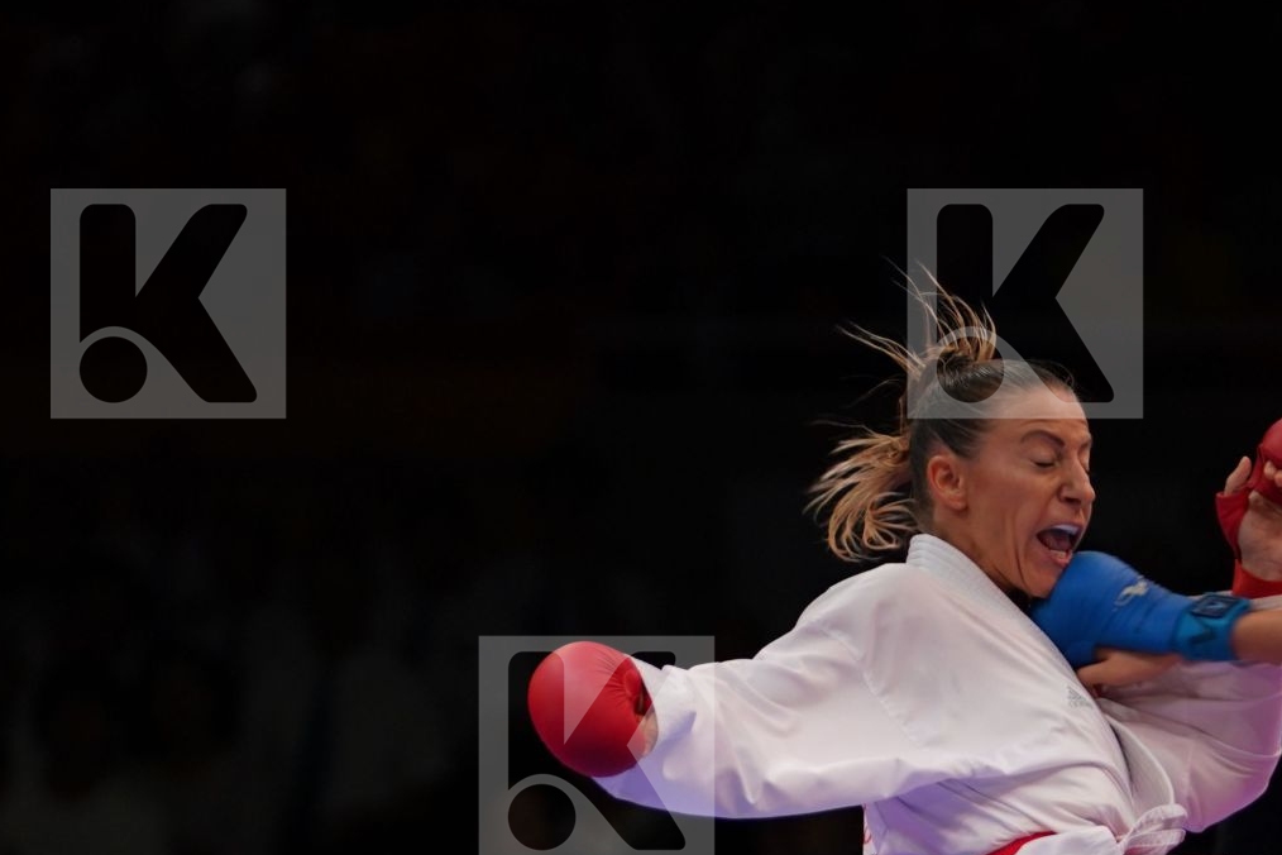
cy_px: 751
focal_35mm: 412
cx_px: 1025
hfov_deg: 5.0
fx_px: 14671
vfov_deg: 3.3
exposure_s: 1/1000
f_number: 2.8
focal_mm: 155
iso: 500
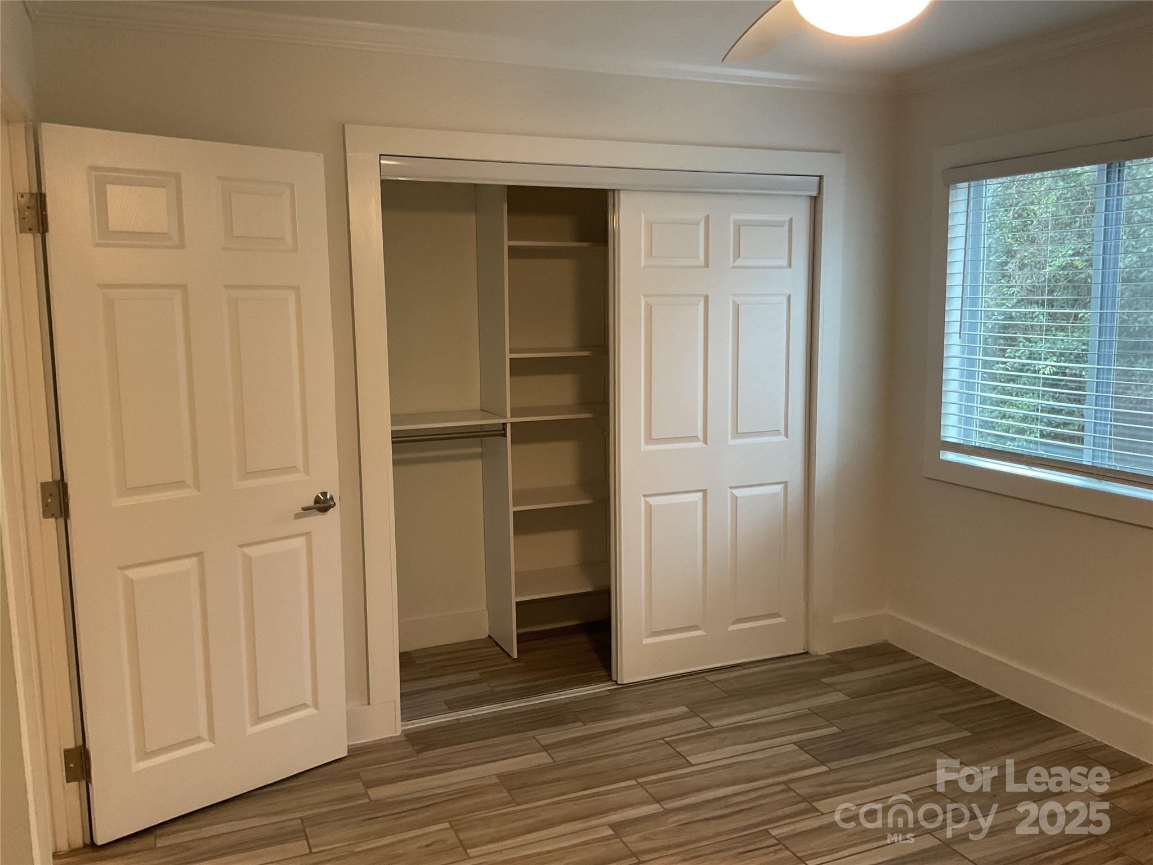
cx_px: 576
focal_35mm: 29
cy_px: 432
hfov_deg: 61.7
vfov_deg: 48.2
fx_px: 966
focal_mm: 3
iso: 125
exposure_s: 1/60
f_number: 1.8
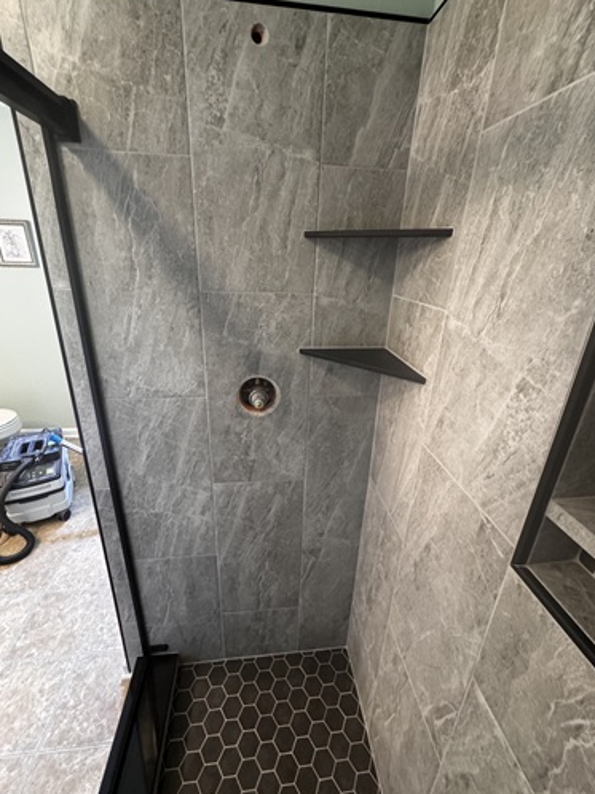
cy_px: 382
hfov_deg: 81.7
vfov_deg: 98.2
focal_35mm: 15
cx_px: 294
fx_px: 344
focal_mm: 2.22
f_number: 2.2
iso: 800
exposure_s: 1/60
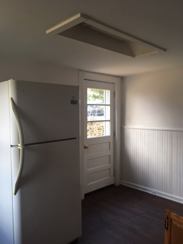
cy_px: 122
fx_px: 204
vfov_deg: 61.7
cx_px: 92
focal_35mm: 29
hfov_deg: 48.2
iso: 64
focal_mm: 4.15
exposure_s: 1/30
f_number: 2.2
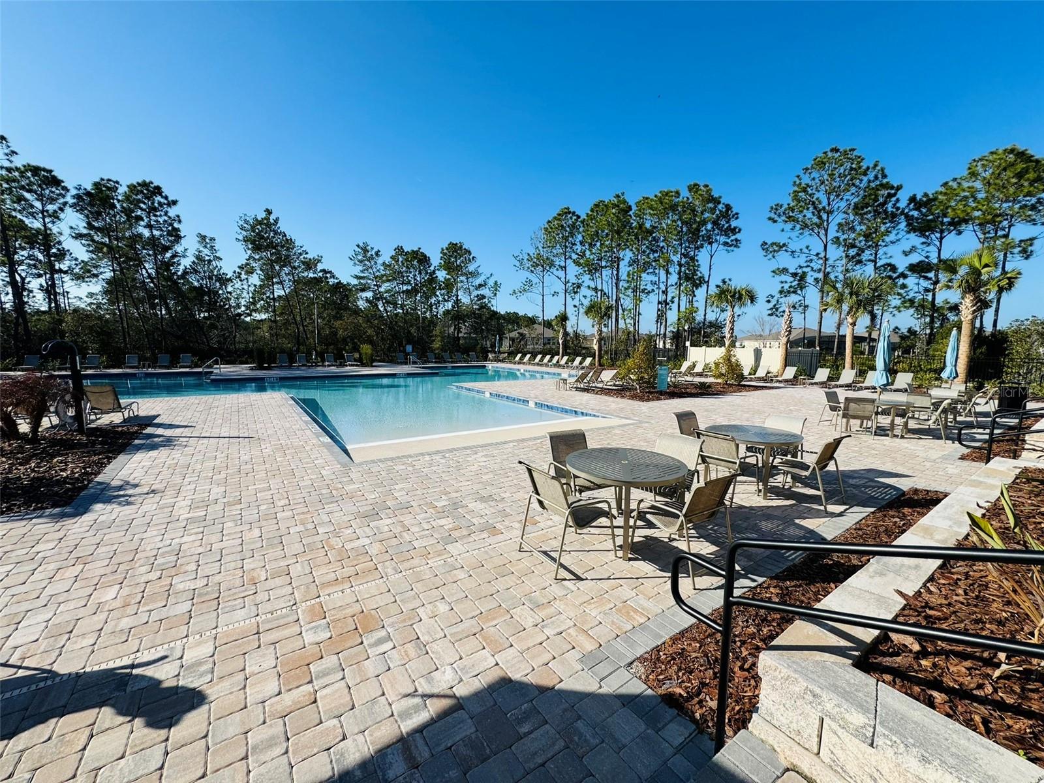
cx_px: 522
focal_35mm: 14
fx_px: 422
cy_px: 392
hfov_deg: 102.1
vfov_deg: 85.7
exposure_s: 1/2273
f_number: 2.2
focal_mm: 2.22
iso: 50
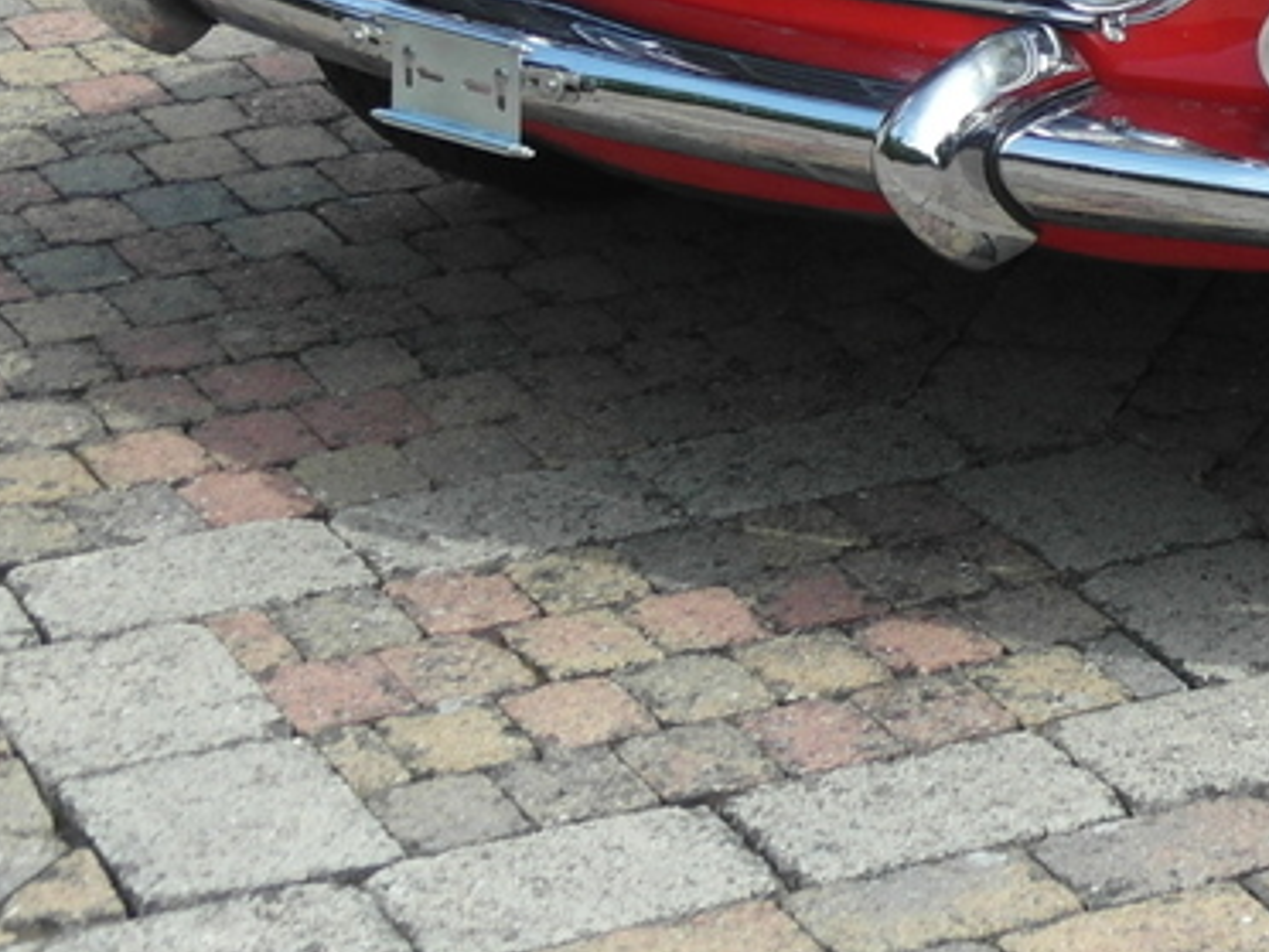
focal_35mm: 158
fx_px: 5792
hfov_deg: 12.1
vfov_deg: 9.2
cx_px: 1747
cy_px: -256
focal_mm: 10.6
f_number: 2.2
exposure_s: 1/1500
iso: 80
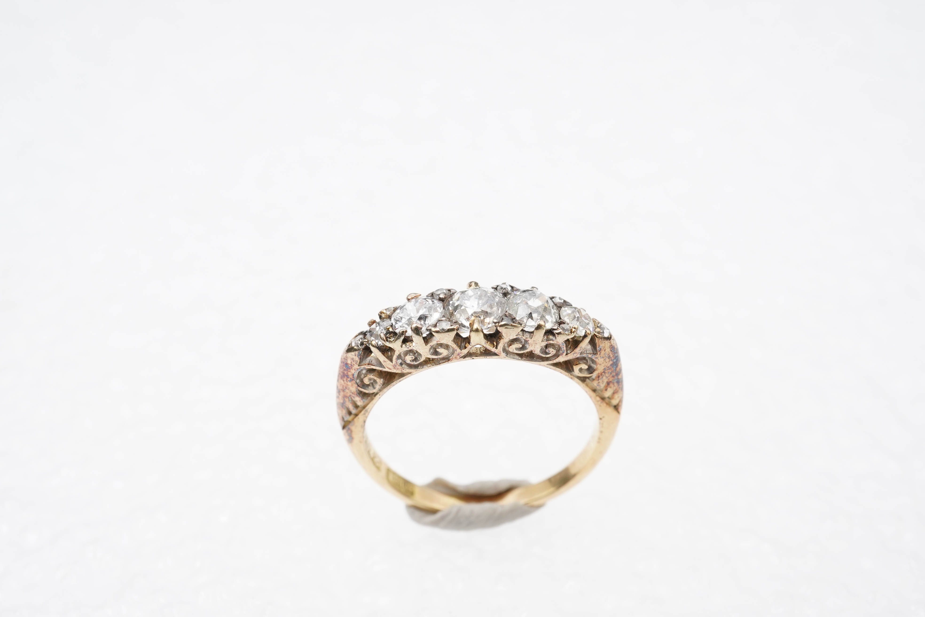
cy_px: 308
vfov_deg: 29.9
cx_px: 462
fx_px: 1156
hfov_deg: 43.6
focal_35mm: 45
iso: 640
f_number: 18
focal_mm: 30
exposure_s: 1/125
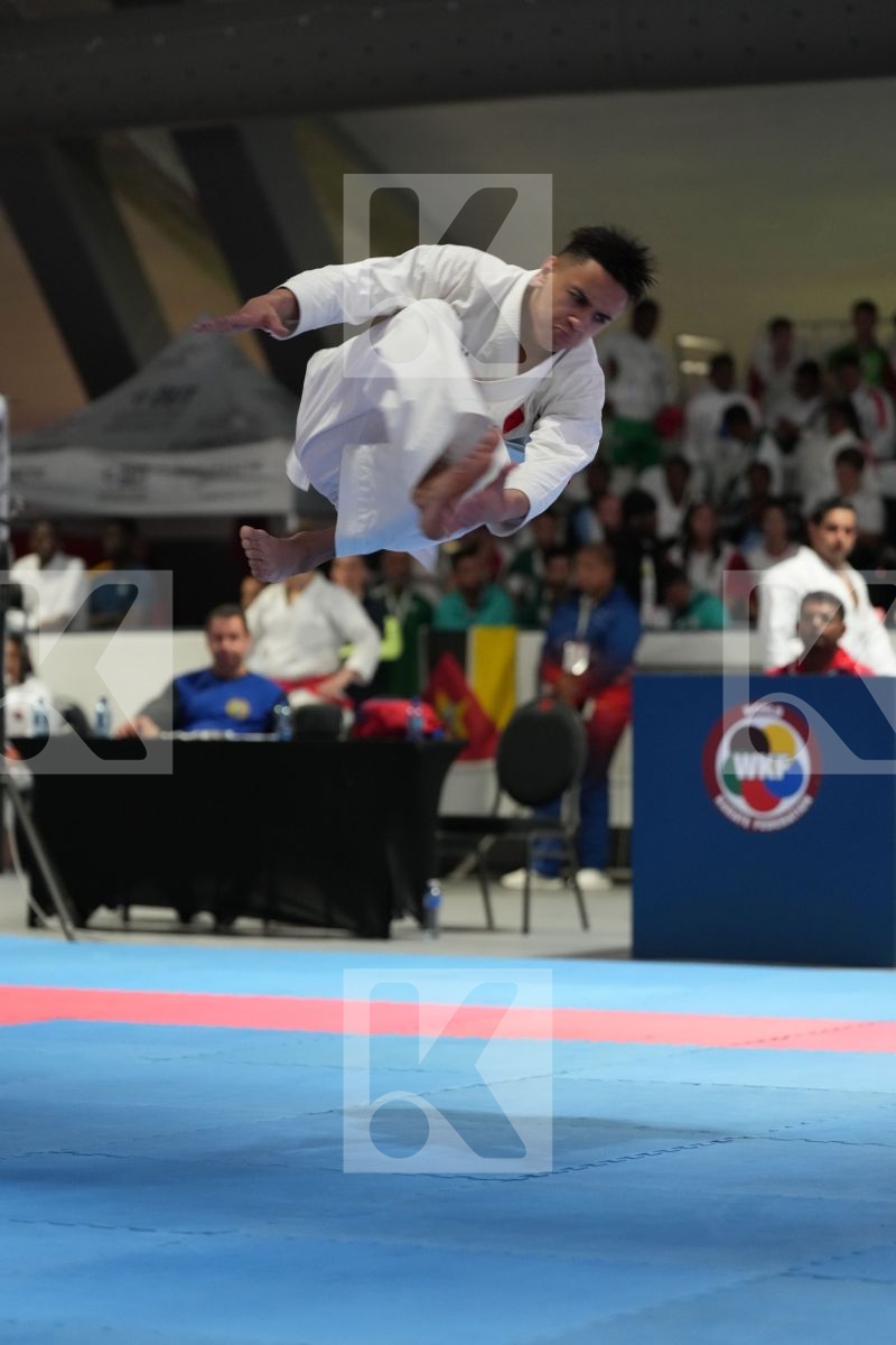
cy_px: 672
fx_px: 4144
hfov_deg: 12.3
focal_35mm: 111
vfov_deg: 18.4
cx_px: 448
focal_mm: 111
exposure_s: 1/250
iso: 3200
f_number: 2.8
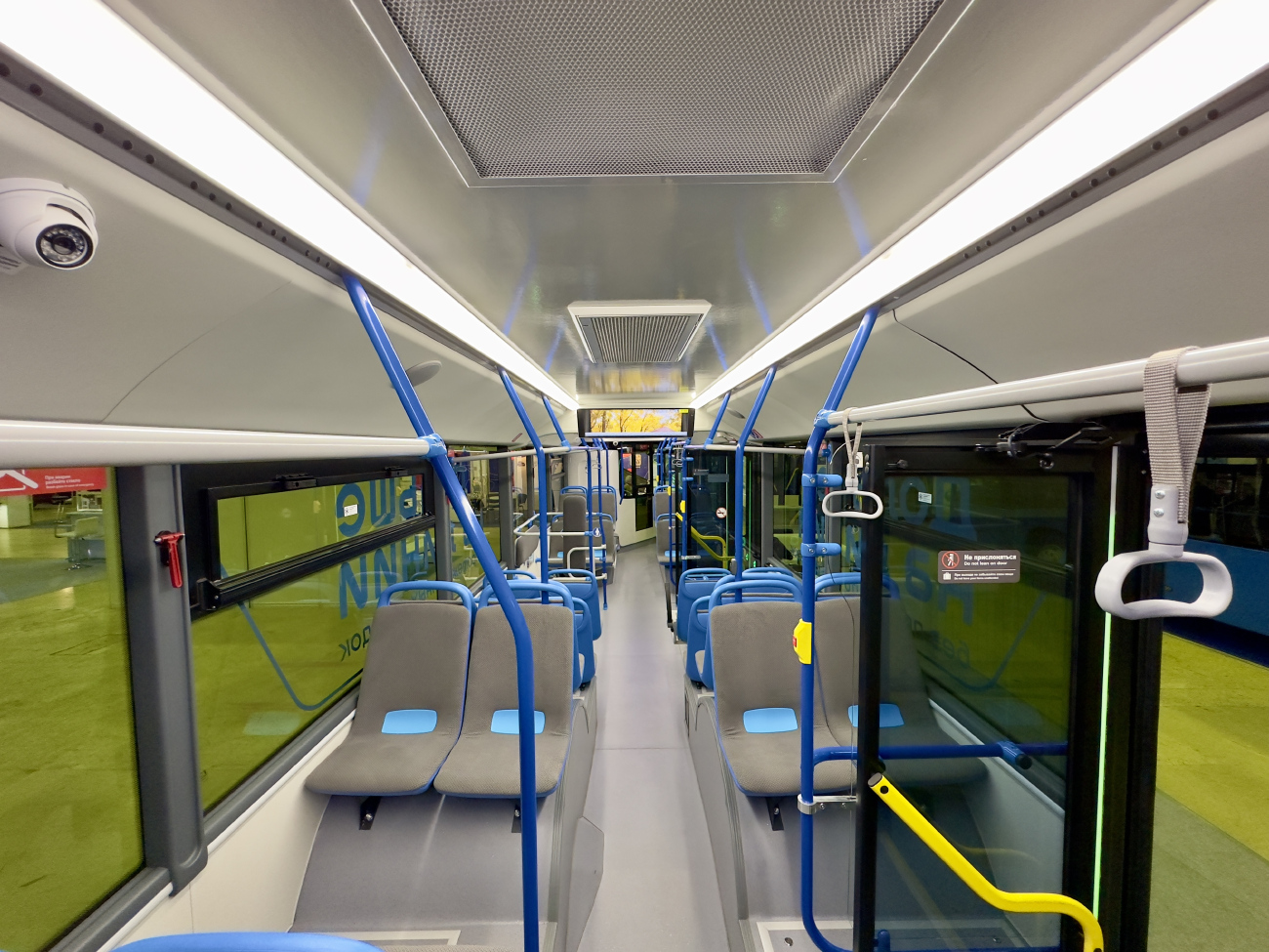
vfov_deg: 85.7
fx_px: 513
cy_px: 476
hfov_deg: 102.1
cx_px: 634
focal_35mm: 14
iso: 250
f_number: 2.2
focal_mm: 2.22
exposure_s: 1/100
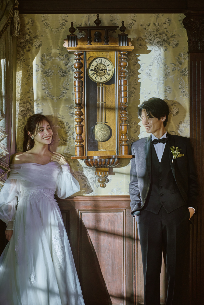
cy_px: 152
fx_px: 722
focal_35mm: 85
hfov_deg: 16.1
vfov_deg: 23.9
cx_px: 102
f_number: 2.8
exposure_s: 1/125
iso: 320
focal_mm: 85
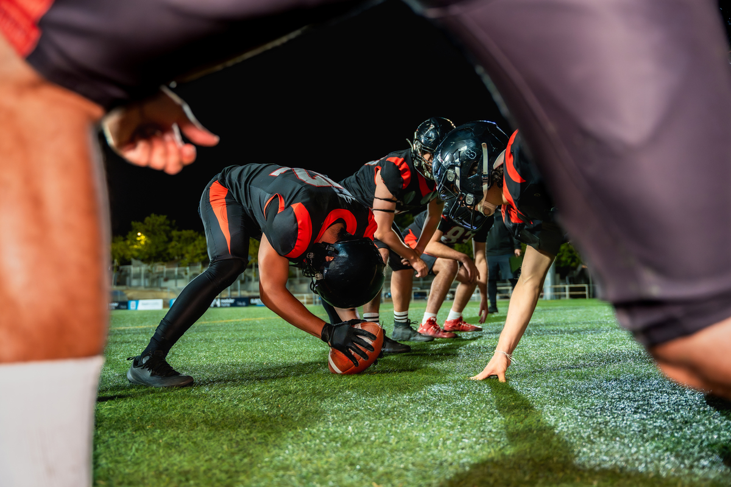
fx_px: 636
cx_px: 366
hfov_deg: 59.8
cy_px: 244
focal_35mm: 31
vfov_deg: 42.0
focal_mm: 31.3
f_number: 2.8
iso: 2500
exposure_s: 1/160
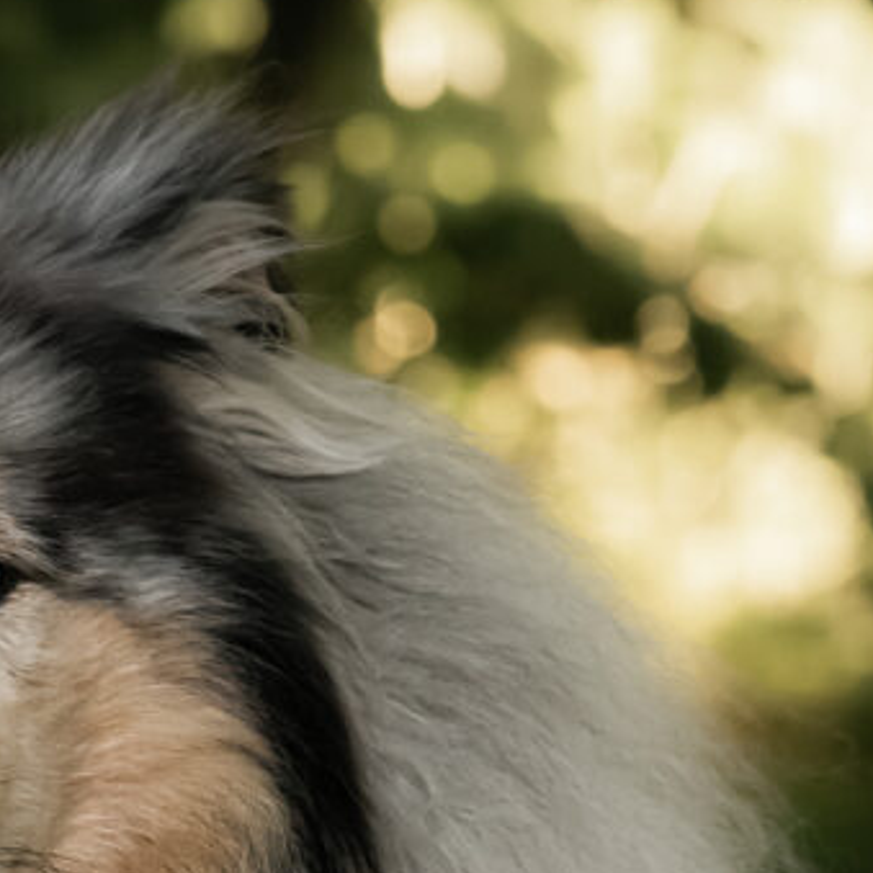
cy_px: 888
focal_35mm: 567
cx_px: 37
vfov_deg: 3.1
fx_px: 16178
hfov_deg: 3.1
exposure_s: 1/400
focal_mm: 106
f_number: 5.6
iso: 3200
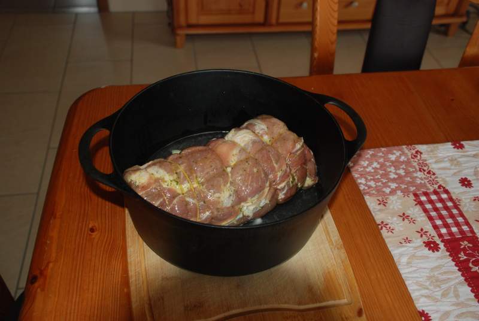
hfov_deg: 53.1
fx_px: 480
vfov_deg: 37.0
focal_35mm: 36
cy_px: 160
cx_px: 240
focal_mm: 24
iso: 400
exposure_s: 1/60
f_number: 4
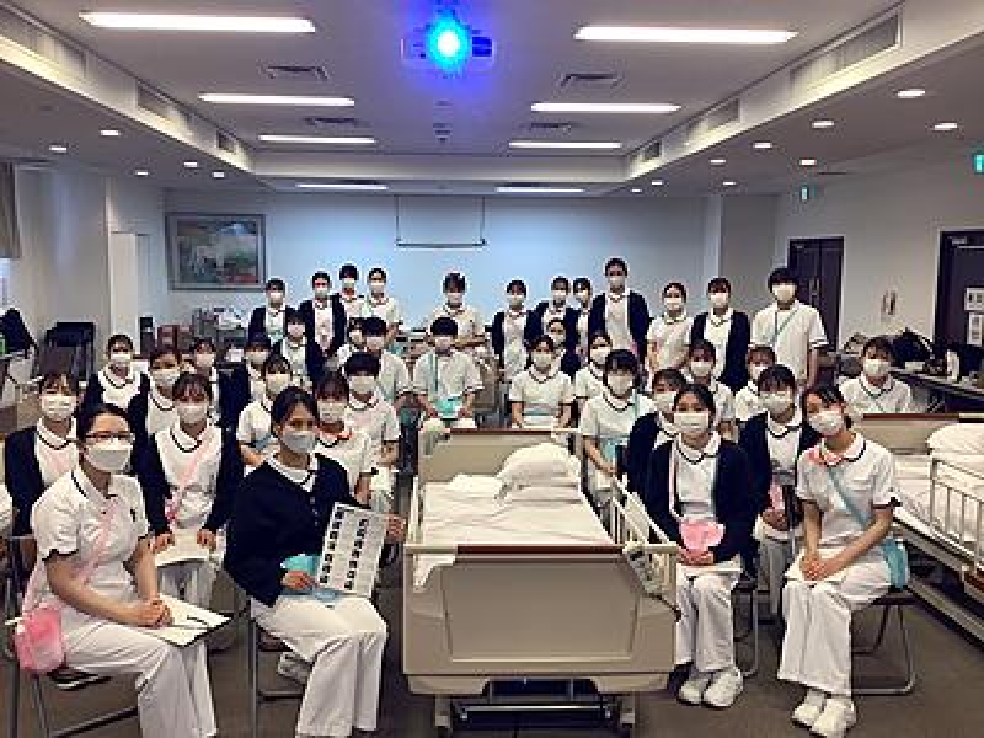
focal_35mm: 31
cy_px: 369
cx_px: 492
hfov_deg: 58.4
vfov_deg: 45.4
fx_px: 881
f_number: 2.4
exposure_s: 1/50
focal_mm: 3.3
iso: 64
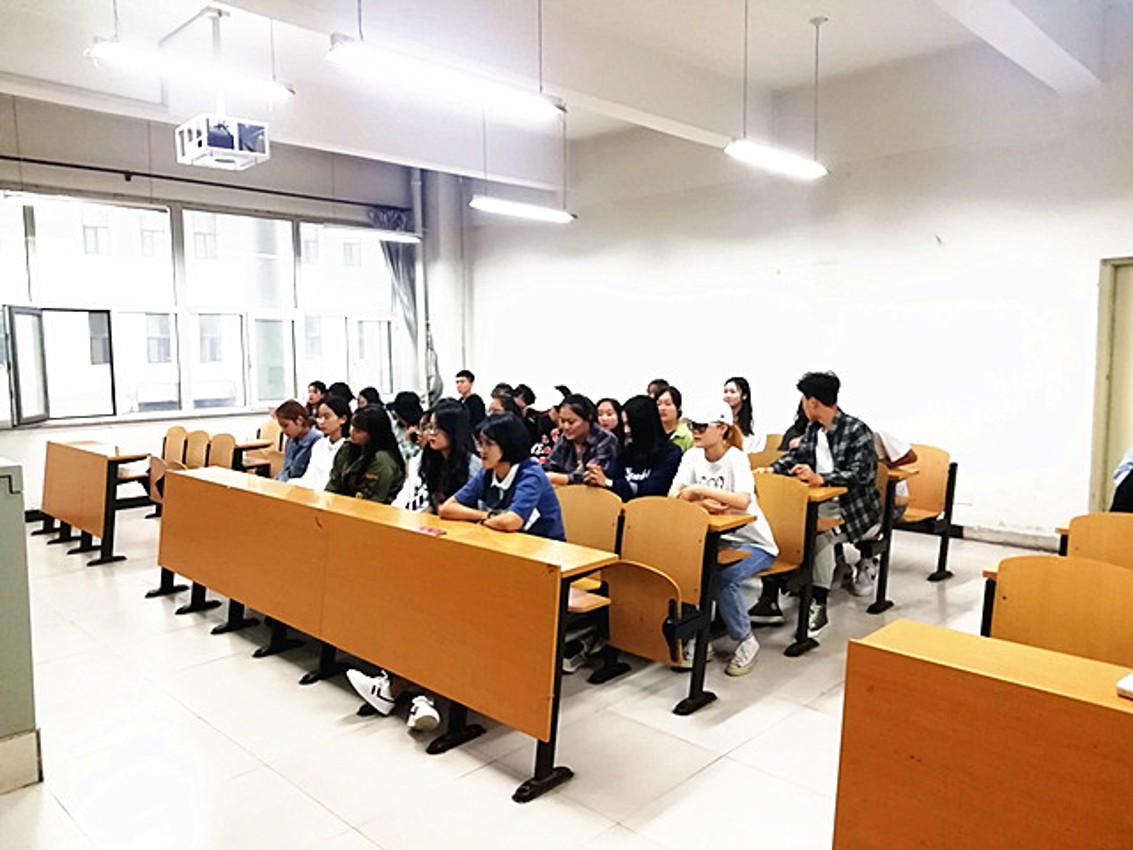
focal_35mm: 26
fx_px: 851
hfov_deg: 67.3
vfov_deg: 53.1
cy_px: 425
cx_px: 566
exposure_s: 1/33.3
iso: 200
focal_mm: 3.21
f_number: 2.2
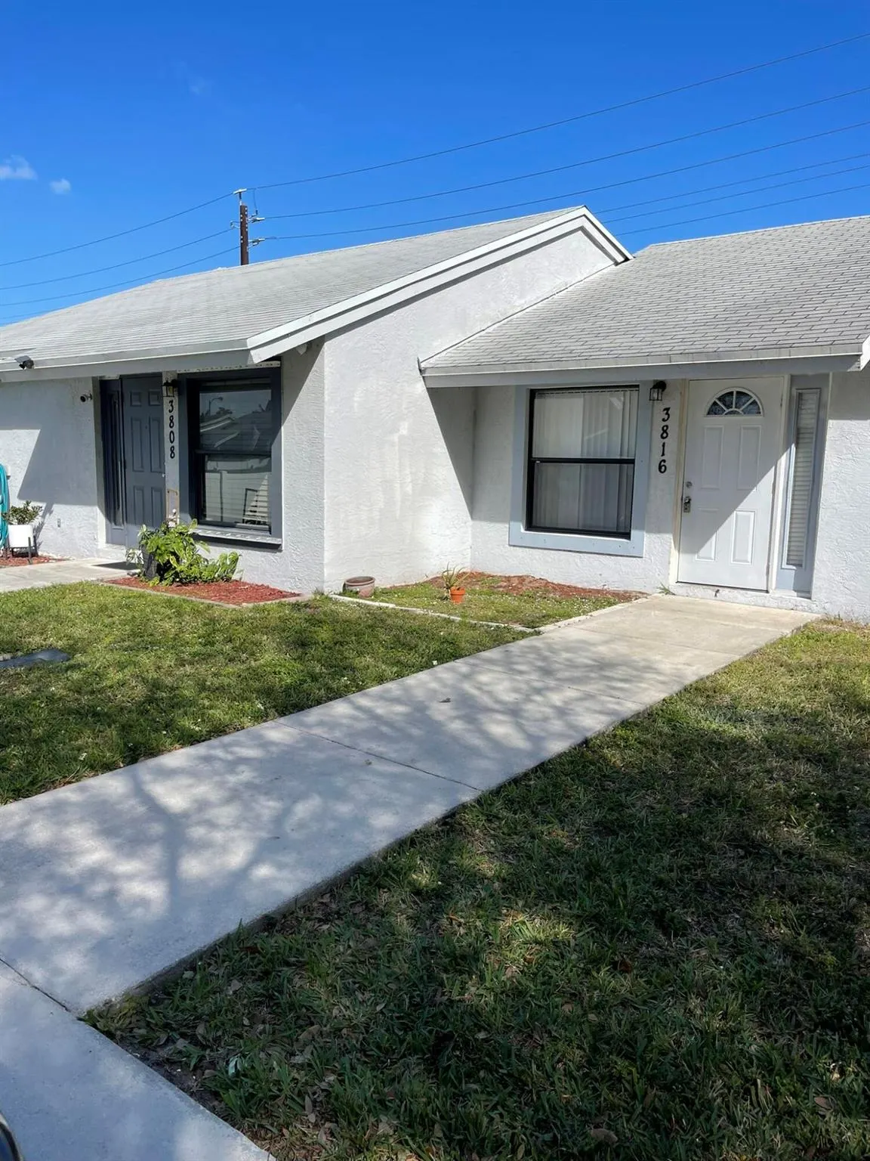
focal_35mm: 25
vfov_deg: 69.4
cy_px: 580
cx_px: 435
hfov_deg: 54.9
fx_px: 838
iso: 32
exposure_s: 1/4525
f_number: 1.6
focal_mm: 5.1
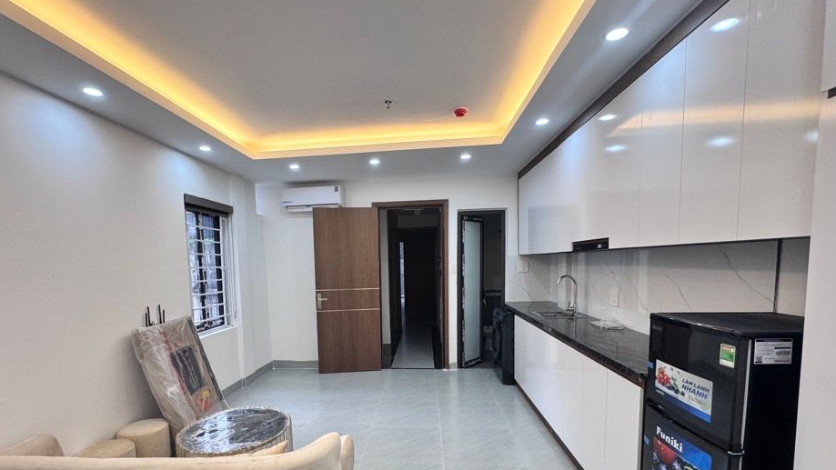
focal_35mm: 17
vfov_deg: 62.9
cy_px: 298
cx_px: 382
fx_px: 377
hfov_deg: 95.7
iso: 125
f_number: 2.2
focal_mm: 2.22
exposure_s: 1/100
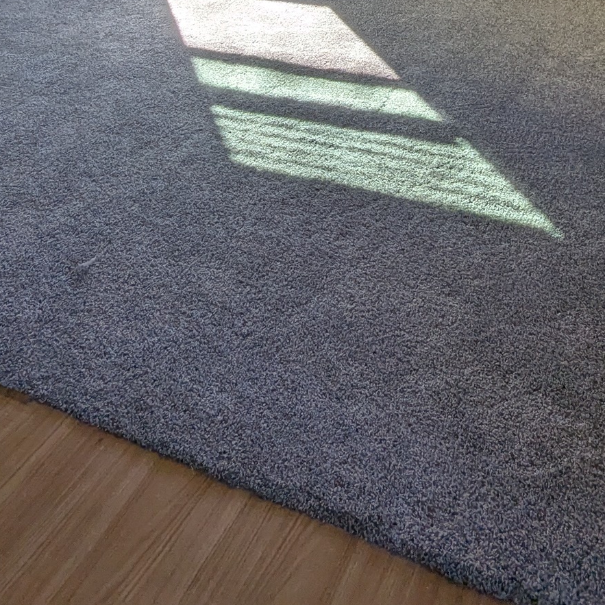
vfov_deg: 35.6
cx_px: 364
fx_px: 811
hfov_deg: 40.7
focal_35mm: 41
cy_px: -42
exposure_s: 1/152
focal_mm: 2.35
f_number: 2.2
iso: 64
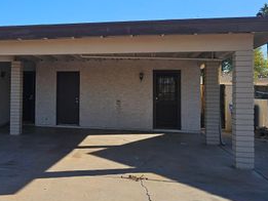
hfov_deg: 38.8
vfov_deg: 31.4
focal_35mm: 46
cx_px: 35
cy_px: 79
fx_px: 356
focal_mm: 5
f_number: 1.8
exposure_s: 1/2701
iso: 50
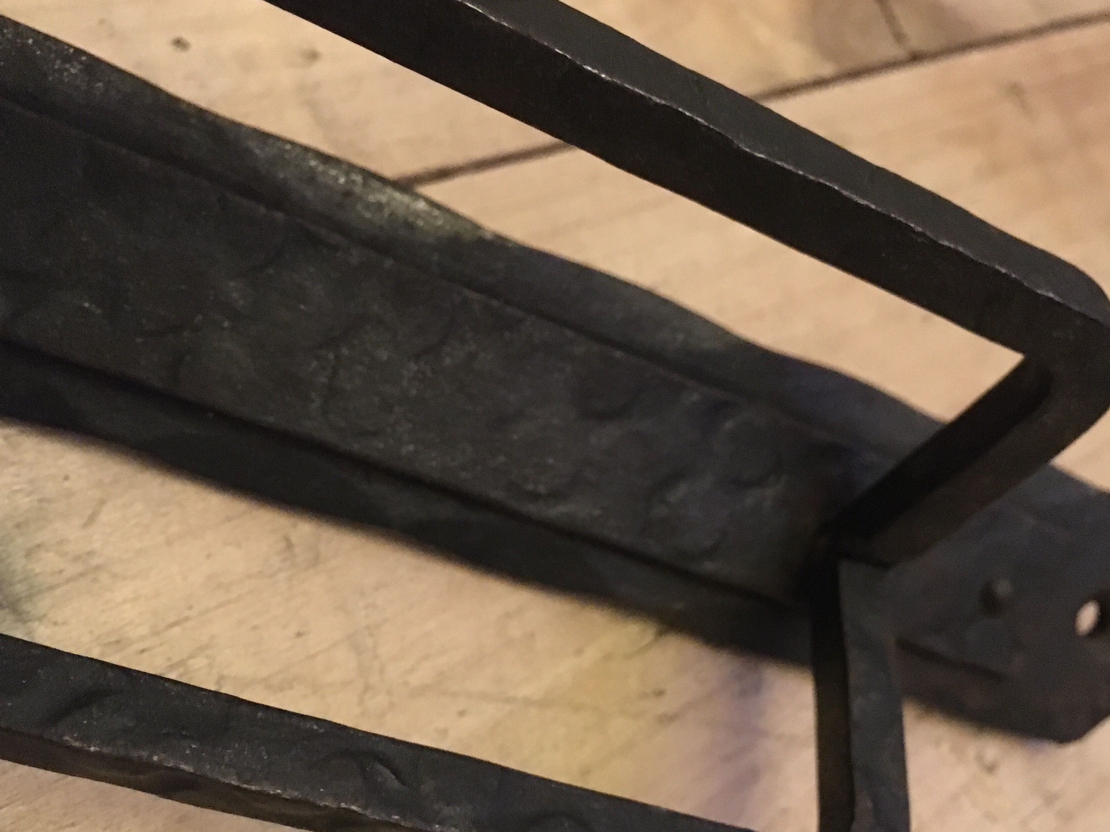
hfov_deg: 52.6
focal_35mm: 35
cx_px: 586
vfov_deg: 40.6
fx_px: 1122
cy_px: 485
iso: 800
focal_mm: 4.15
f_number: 2.2
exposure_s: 1/17
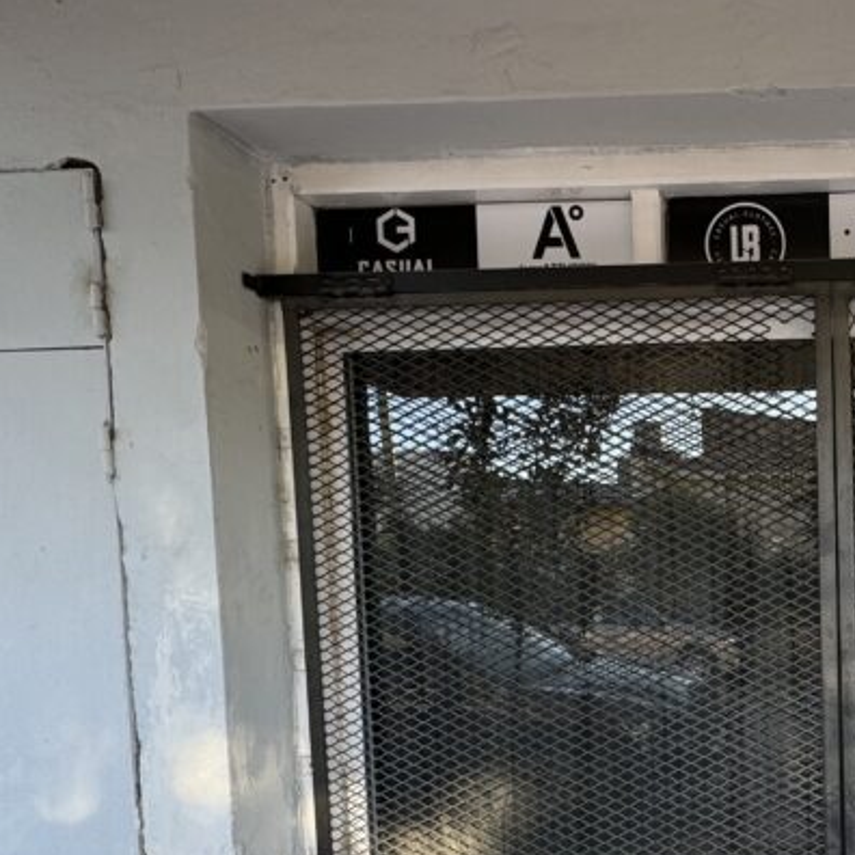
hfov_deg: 43.4
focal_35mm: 32
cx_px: 864
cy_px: 639
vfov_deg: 49.1
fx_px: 894
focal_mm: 2.22
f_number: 2.2
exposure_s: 1/99
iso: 64
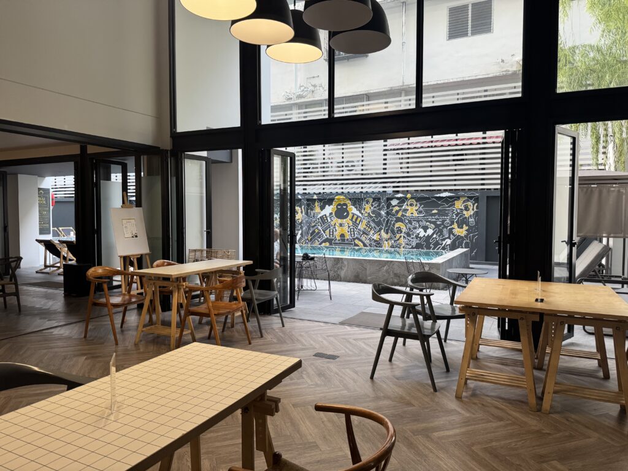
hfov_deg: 71.6
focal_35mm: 24
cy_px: 236
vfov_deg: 56.8
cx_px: 314
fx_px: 435
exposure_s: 1/100
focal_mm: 6.76
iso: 200
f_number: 1.78
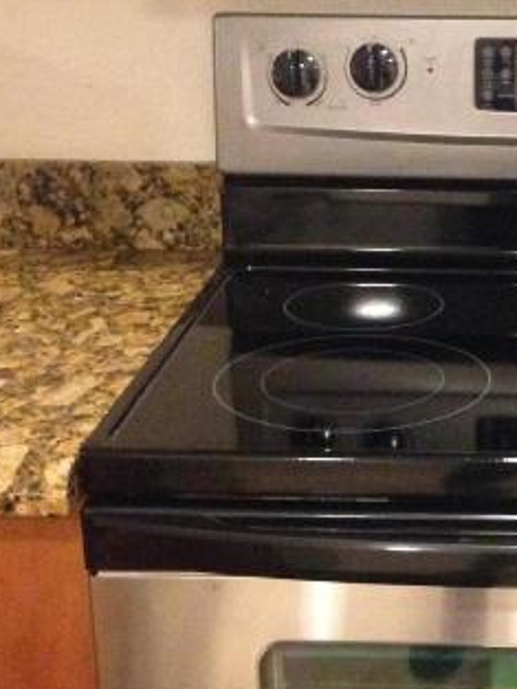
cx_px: 497
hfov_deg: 17.8
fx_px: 1612
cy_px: 370
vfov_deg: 24.1
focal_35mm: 81
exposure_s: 1/15
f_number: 2.4
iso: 800
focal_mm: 4.12
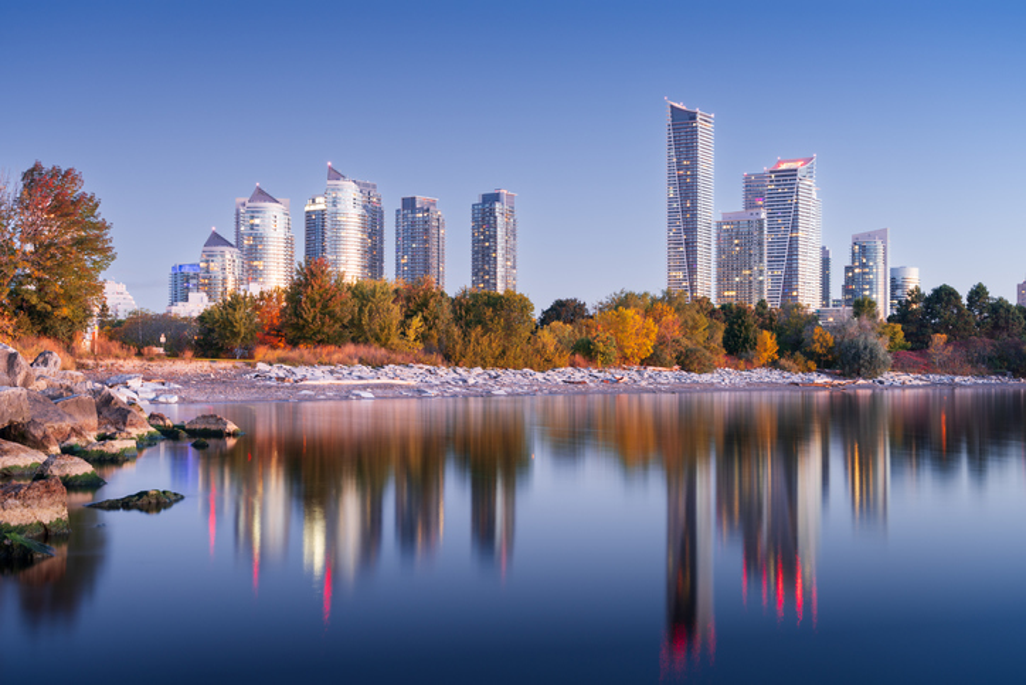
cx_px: 513
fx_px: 1311
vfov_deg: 29.3
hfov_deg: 42.7
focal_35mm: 46
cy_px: 342
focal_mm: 46
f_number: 6.3
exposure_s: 30
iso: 100
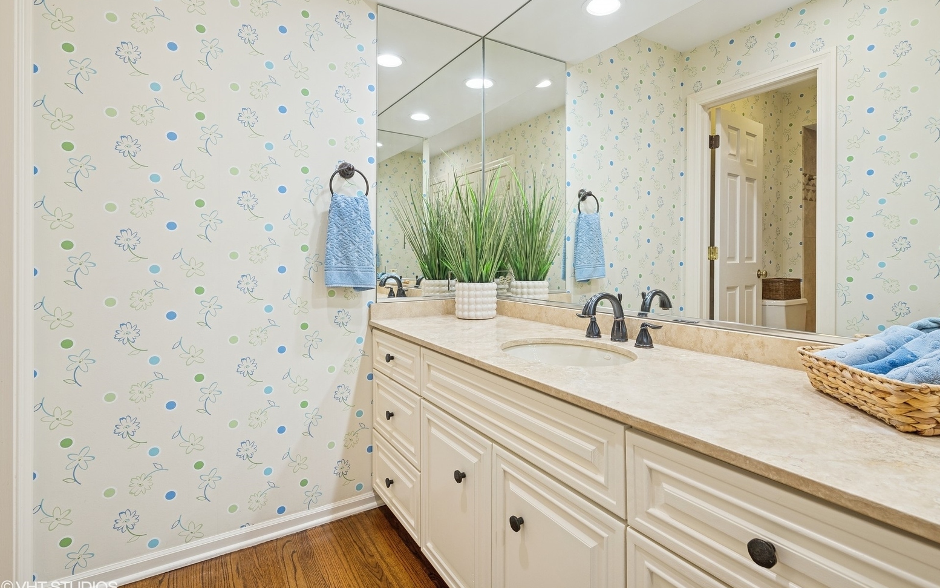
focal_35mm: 17
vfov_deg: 67.9
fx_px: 435
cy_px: 273
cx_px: 482
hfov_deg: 94.3
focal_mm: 16
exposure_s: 1/15
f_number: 9.5
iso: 200
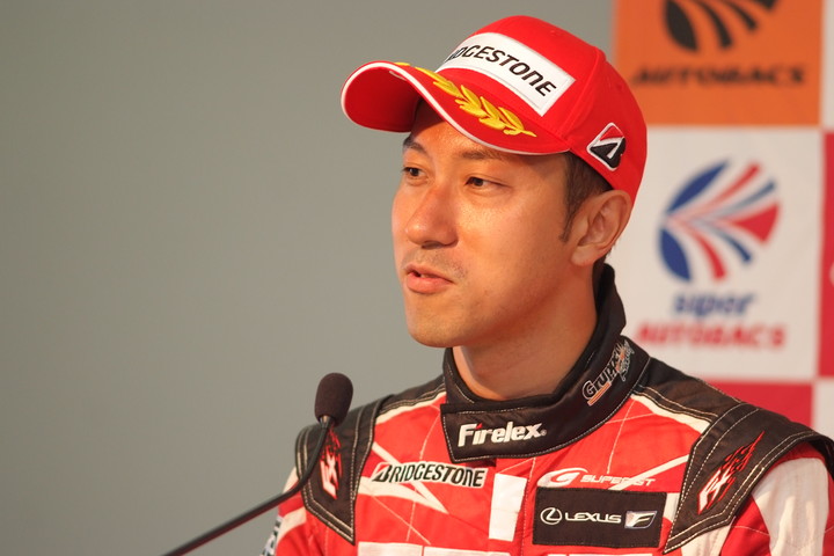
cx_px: 417
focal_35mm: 270
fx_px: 6255
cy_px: 278
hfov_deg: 7.6
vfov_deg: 5.1
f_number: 2.8
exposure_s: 1/125
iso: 800
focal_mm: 180
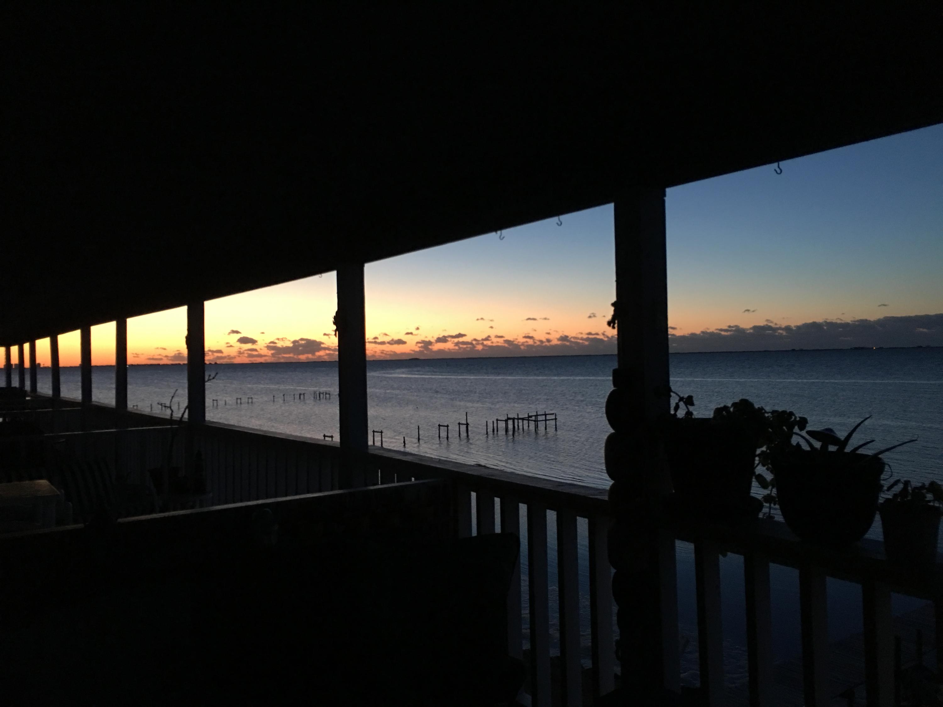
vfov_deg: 48.2
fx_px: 790
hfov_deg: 61.7
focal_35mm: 29
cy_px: 354
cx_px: 472
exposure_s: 1/15
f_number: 2.2
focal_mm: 4.15
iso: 80
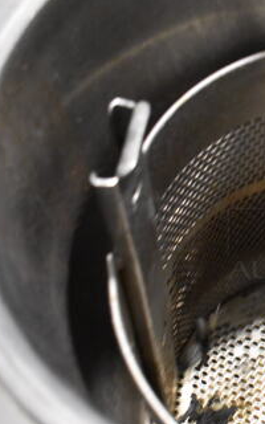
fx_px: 809
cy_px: 213
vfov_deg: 29.4
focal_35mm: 70
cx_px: 367
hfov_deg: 17.2
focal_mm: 24
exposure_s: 1/125
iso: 6400
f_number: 3.8
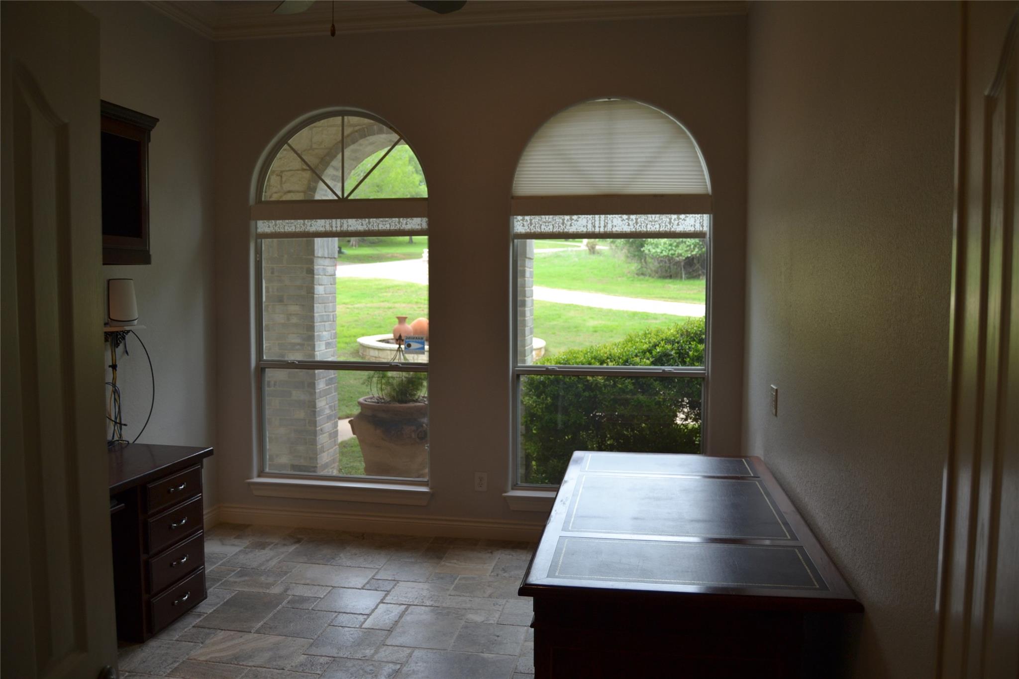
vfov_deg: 47.9
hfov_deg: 67.4
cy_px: 340
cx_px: 510
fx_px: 764
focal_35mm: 27
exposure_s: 1/125
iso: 140
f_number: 3.5
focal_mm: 18
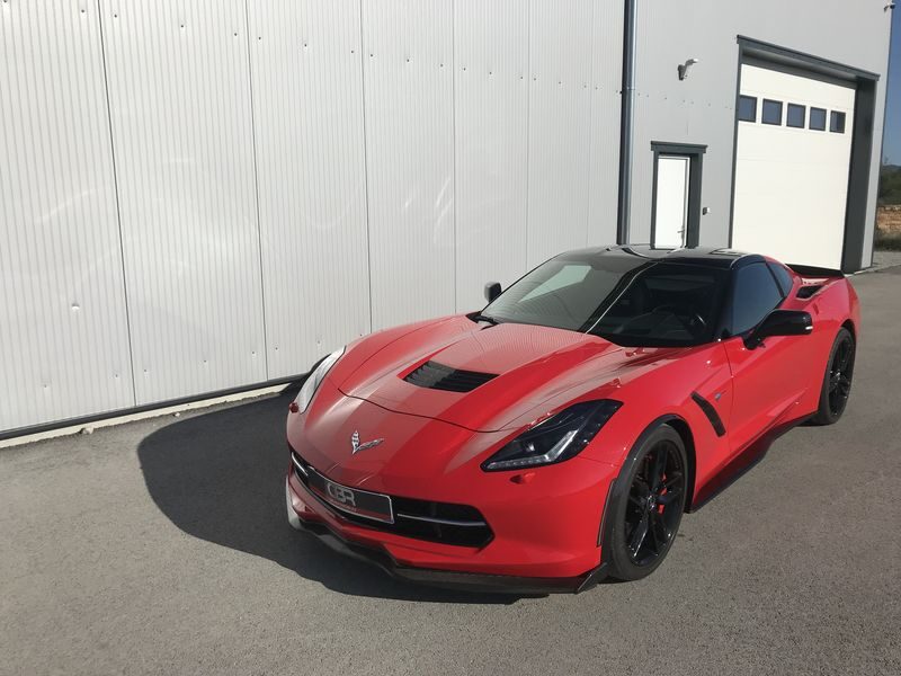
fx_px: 729
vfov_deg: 49.7
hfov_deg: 63.4
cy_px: 338
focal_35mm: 28
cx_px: 450
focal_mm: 3.99
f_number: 1.8
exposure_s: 1/6410
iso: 25
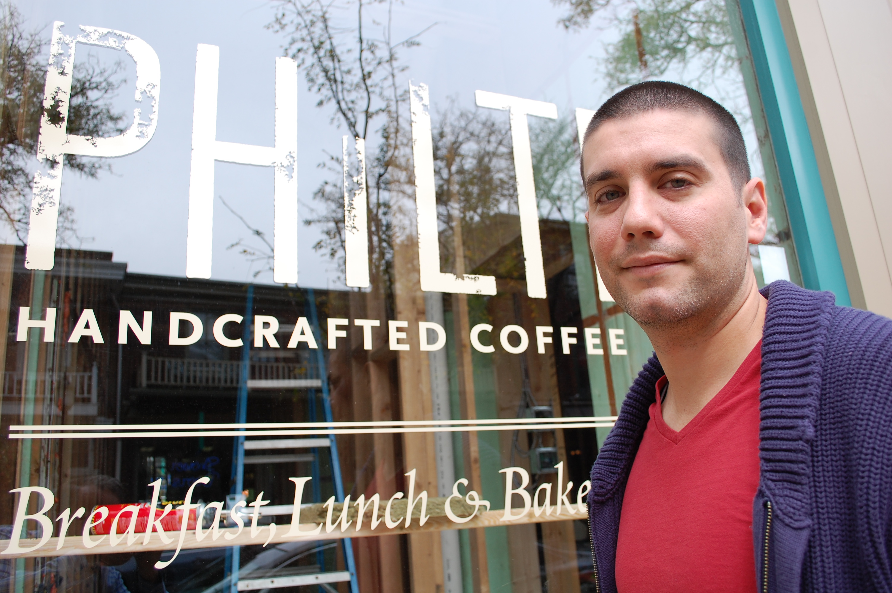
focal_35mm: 30
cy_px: 296
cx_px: 446
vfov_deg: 43.5
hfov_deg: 62.0
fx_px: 743
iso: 200
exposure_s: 1/160
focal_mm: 20
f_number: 6.3
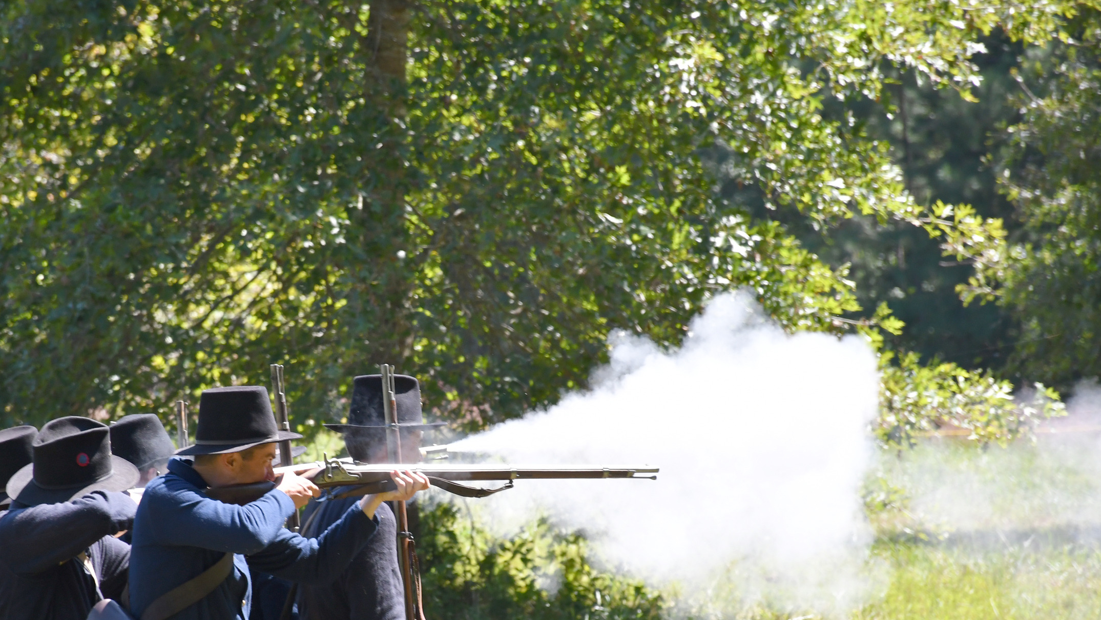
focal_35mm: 285
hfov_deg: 7.6
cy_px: 463
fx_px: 8321
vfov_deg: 4.3
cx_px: 413
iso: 800
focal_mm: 140
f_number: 5.6
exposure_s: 1/1000
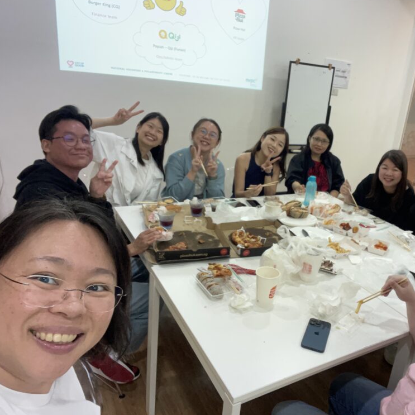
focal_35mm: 28
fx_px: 380
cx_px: 282
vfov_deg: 57.3
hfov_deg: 55.9
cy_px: 207
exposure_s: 1/40
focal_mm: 2.71
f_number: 2.2
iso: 250
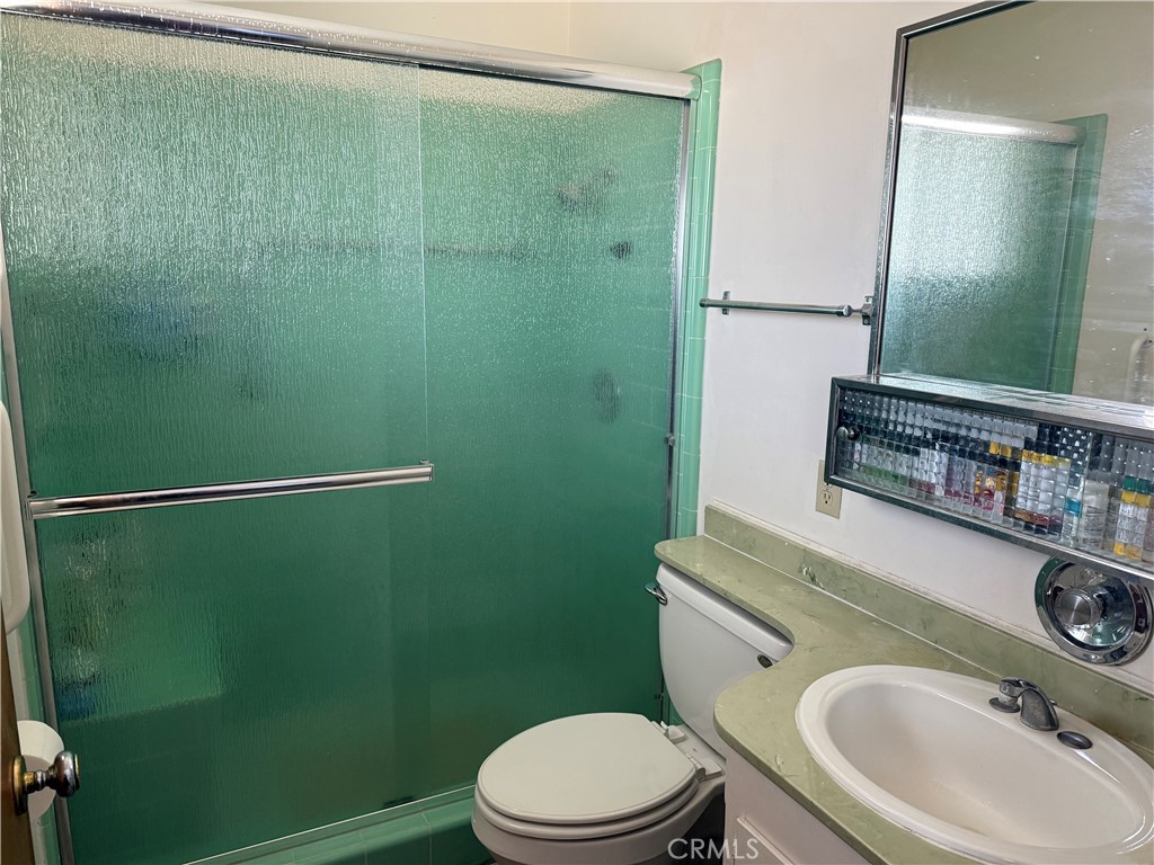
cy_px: 432
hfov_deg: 71.6
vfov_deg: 56.8
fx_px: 800
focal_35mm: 24
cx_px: 577
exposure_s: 1/60
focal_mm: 6.76
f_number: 1.78
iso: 200
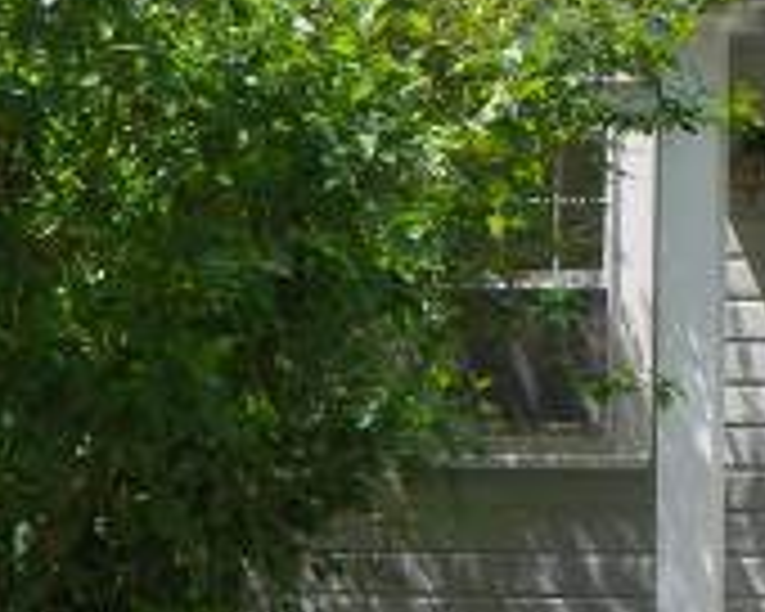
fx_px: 3011
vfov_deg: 11.6
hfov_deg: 14.0
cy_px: 117
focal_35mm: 133
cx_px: 932
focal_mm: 7.1
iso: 64
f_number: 4.5
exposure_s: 1/320
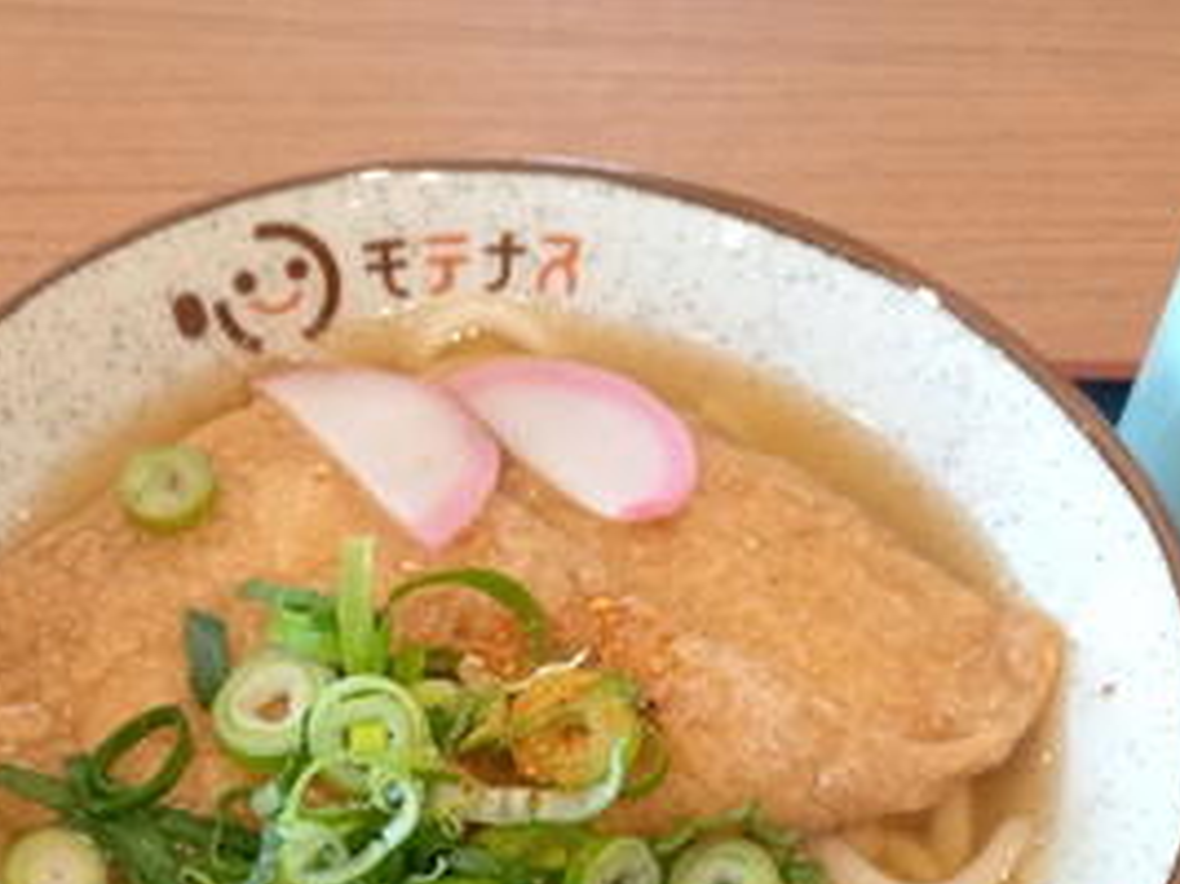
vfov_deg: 23.4
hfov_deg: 32.1
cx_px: 460
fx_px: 2044
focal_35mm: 60
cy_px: 880
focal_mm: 4.65
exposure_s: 1/60
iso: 200
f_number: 1.8
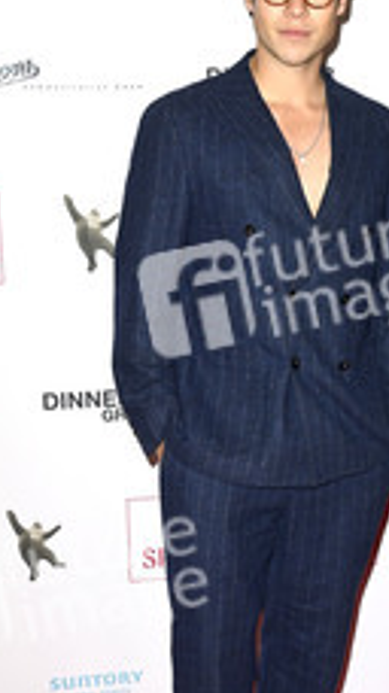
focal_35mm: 88
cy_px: 438
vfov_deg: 24.1
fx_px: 1616
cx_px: 383
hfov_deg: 13.5
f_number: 5.6
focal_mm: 48
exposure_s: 1/250
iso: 500
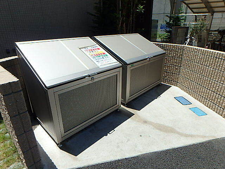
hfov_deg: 79.0
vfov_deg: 63.4
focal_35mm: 21
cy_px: 84
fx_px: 136
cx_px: 112
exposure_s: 1/500
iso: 125
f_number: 6
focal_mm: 3.7
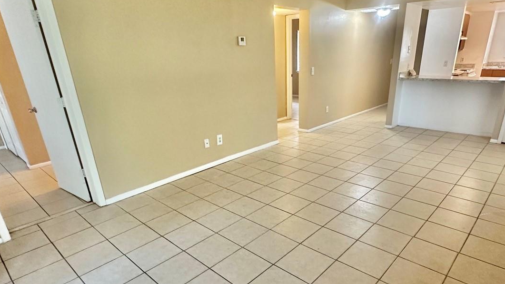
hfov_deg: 78.6
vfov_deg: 49.0
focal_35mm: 23
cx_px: 268
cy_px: 181
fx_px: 308
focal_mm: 2.22
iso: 400
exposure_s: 1/60
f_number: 2.2
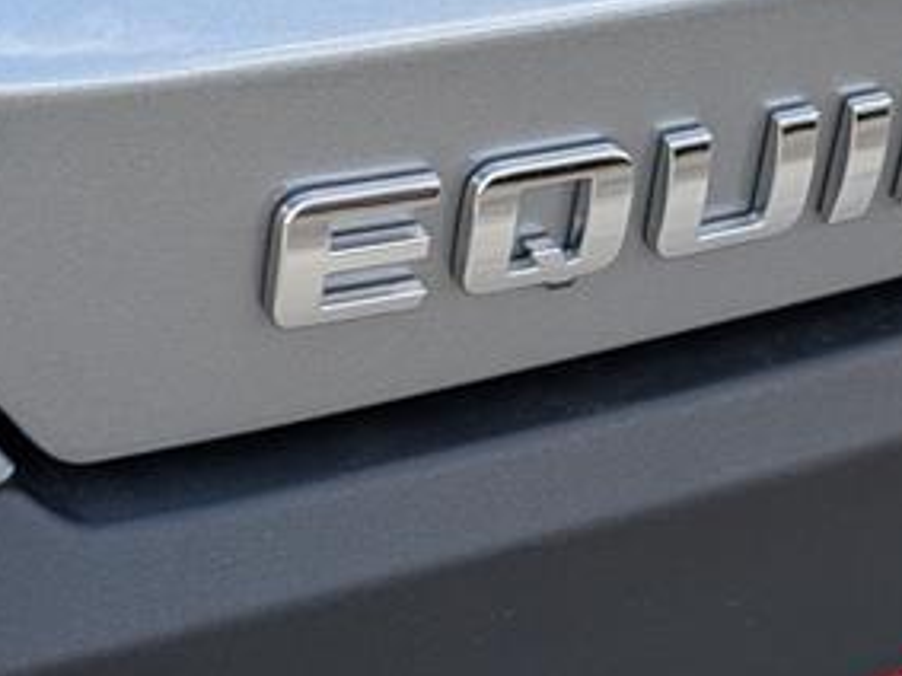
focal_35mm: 111
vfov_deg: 13.3
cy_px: 274
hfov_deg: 17.6
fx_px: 2891
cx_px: 695
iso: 24
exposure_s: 1/114
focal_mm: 6.9
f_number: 1.68
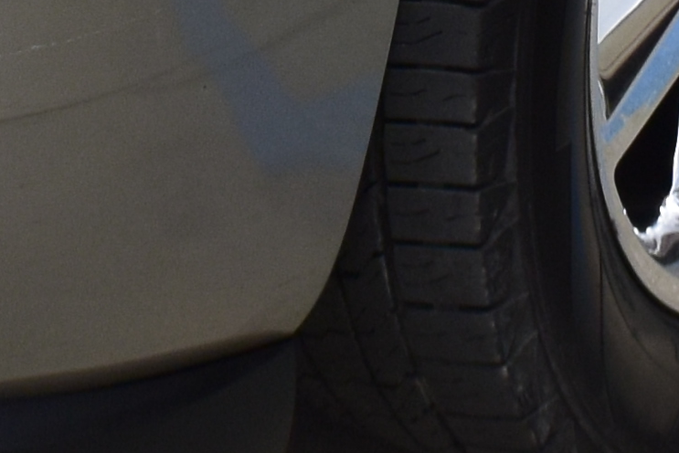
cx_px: 4
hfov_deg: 10.7
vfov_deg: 6.6
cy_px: -872
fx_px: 3585
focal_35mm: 190
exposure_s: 1/800
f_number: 4.5
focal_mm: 10
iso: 160
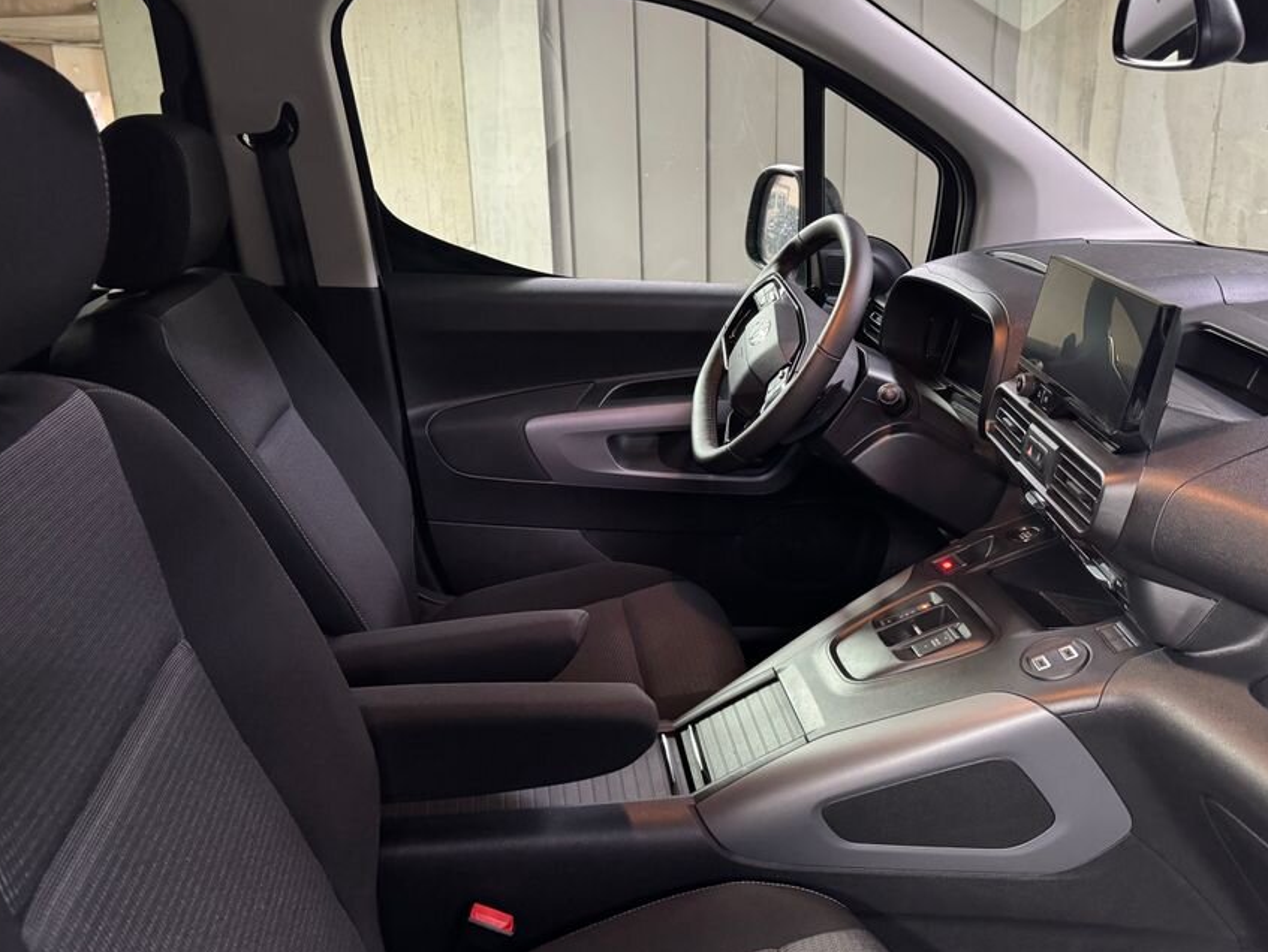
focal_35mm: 29
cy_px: 407
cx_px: 600
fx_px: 1063
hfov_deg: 61.6
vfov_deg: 48.1
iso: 800
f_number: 1.78
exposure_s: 1/33
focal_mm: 6.76
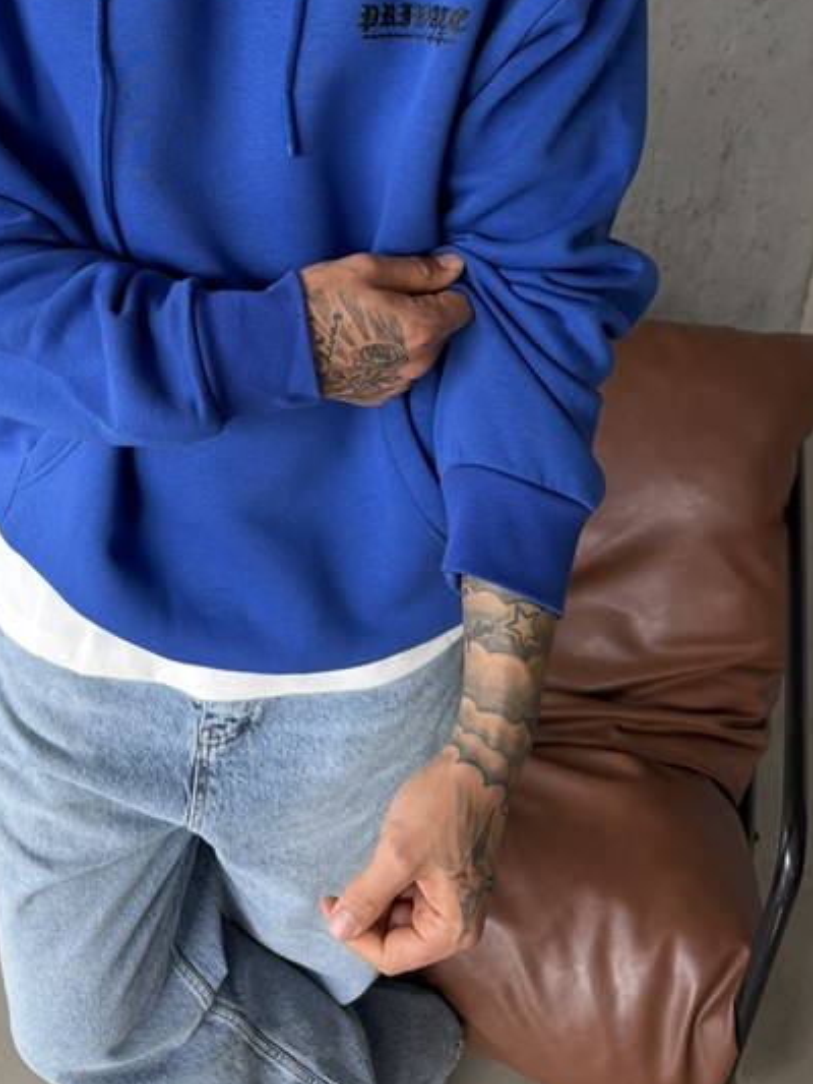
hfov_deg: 39.0
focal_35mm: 36
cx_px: 240
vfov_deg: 49.4
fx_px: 1127
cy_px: 279
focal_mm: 6.76
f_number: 1.78
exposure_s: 1/124
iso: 100
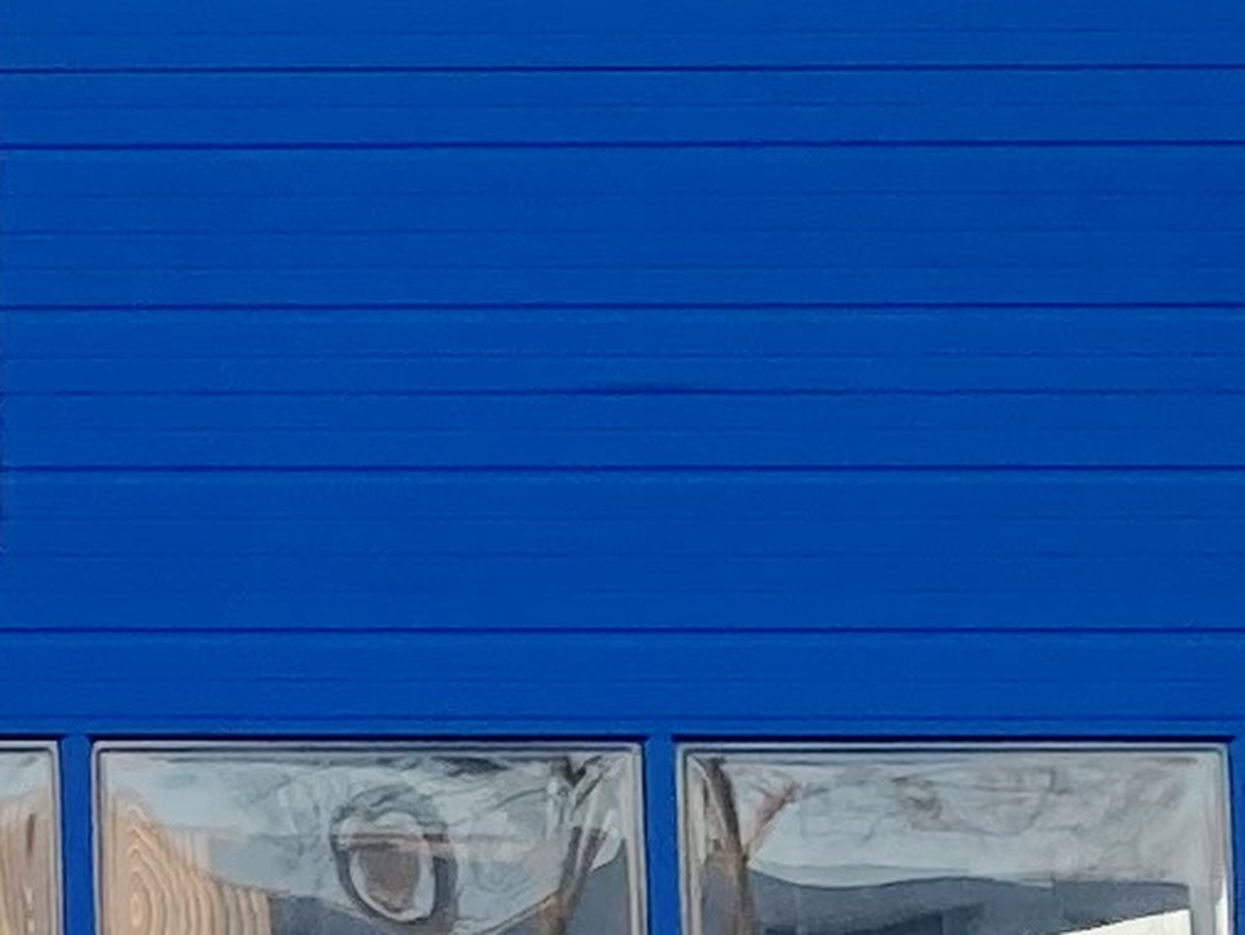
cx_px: -1521
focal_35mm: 223
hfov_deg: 8.3
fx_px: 8024
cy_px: 721
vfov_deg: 6.7
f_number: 1.8
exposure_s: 1/198
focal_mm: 3.99
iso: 20
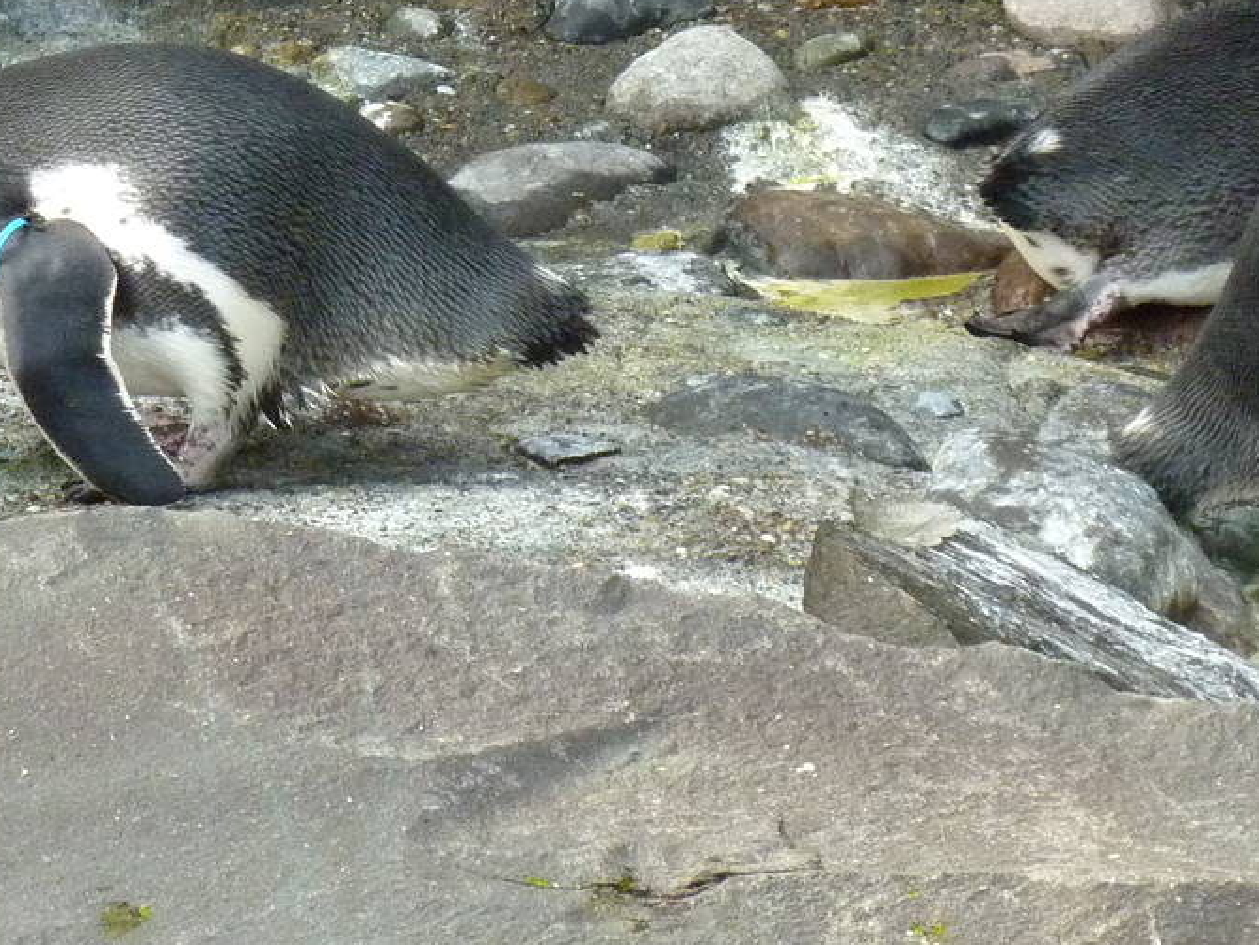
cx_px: 457
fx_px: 11131
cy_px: -162
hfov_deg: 6.5
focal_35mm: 306
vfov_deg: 4.8
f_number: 4.4
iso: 400
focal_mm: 21
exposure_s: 1/200
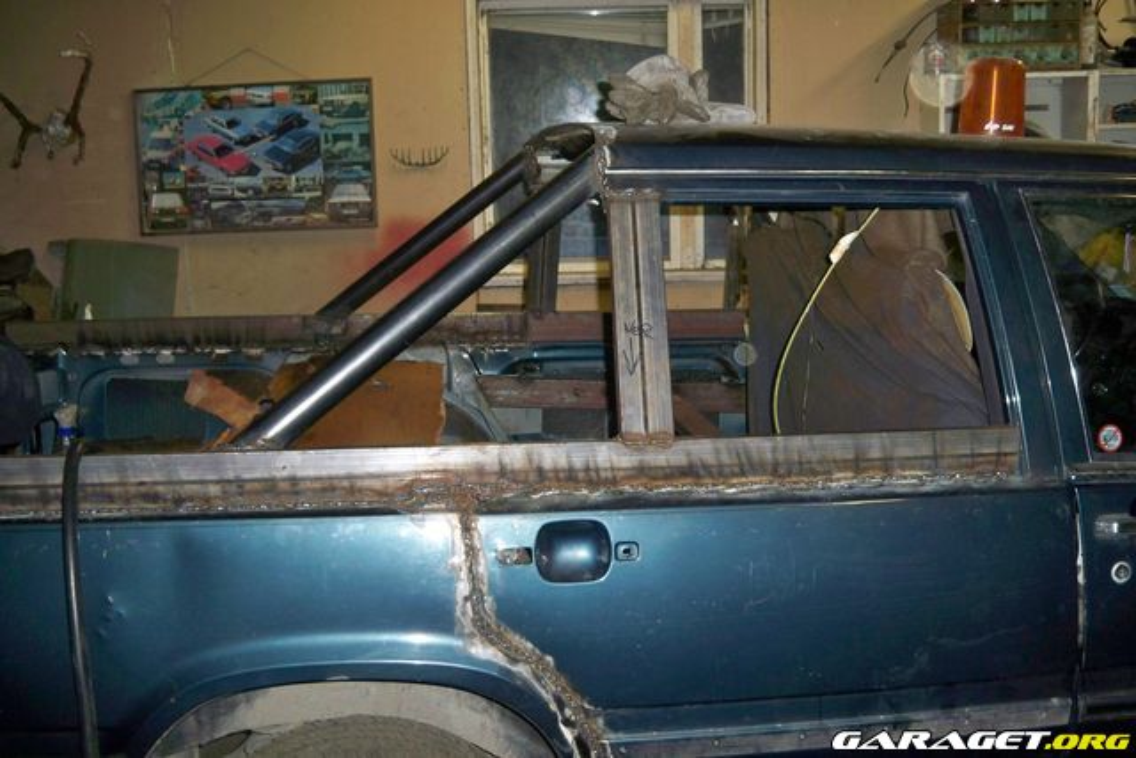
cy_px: 379
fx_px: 1168
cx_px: 568
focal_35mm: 37
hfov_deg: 51.9
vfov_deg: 36.0
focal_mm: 7.9
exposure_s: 1/30
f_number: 3.1
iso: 200
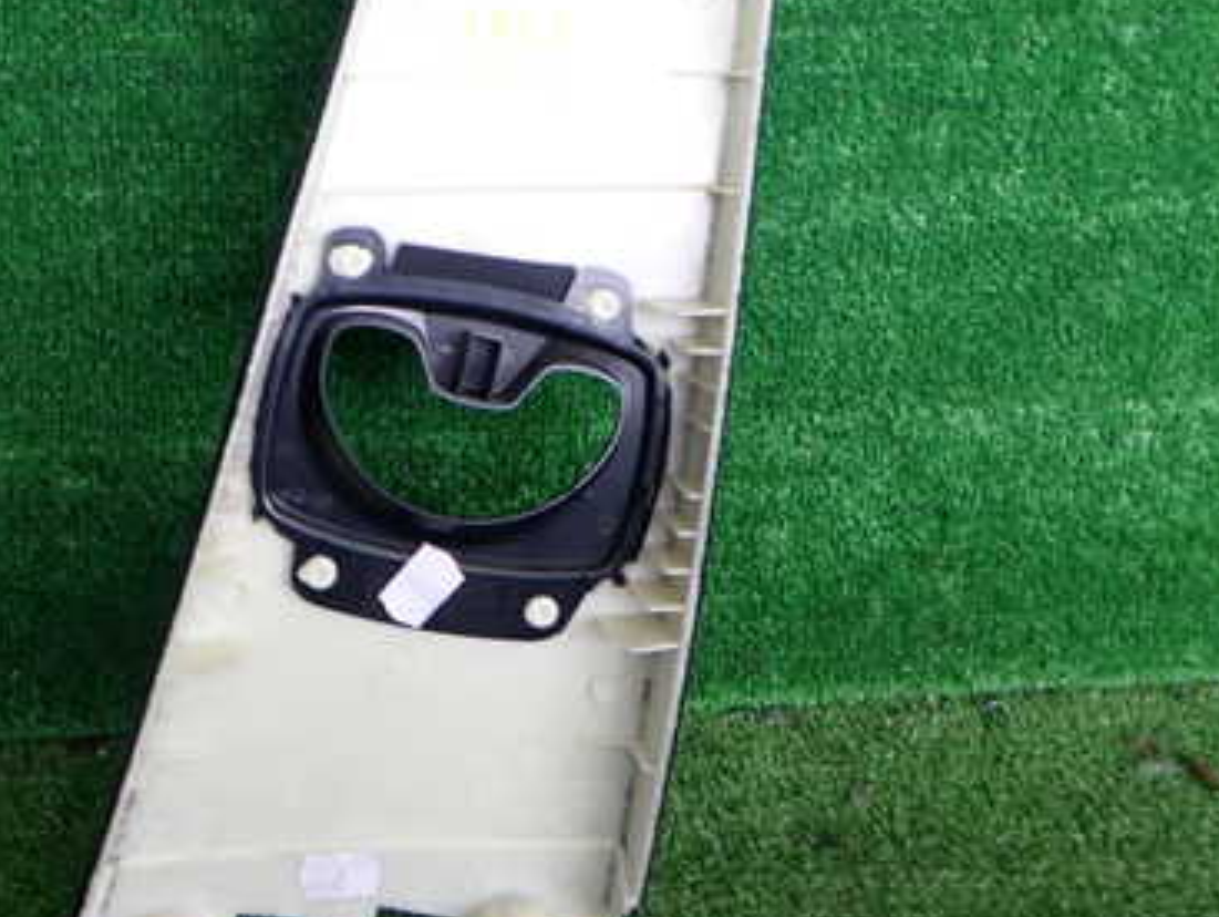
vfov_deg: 29.5
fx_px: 1727
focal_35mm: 49
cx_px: 505
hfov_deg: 38.8
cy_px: 306
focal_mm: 5.4
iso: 160
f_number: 2.3
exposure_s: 1/125
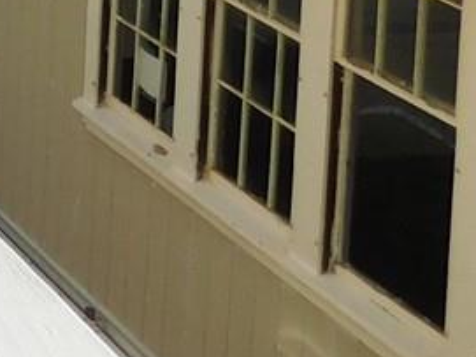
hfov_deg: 11.6
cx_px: -699
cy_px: -345
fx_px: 1869
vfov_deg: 10.1
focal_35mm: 136
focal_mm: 4
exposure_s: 1/400
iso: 125
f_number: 6
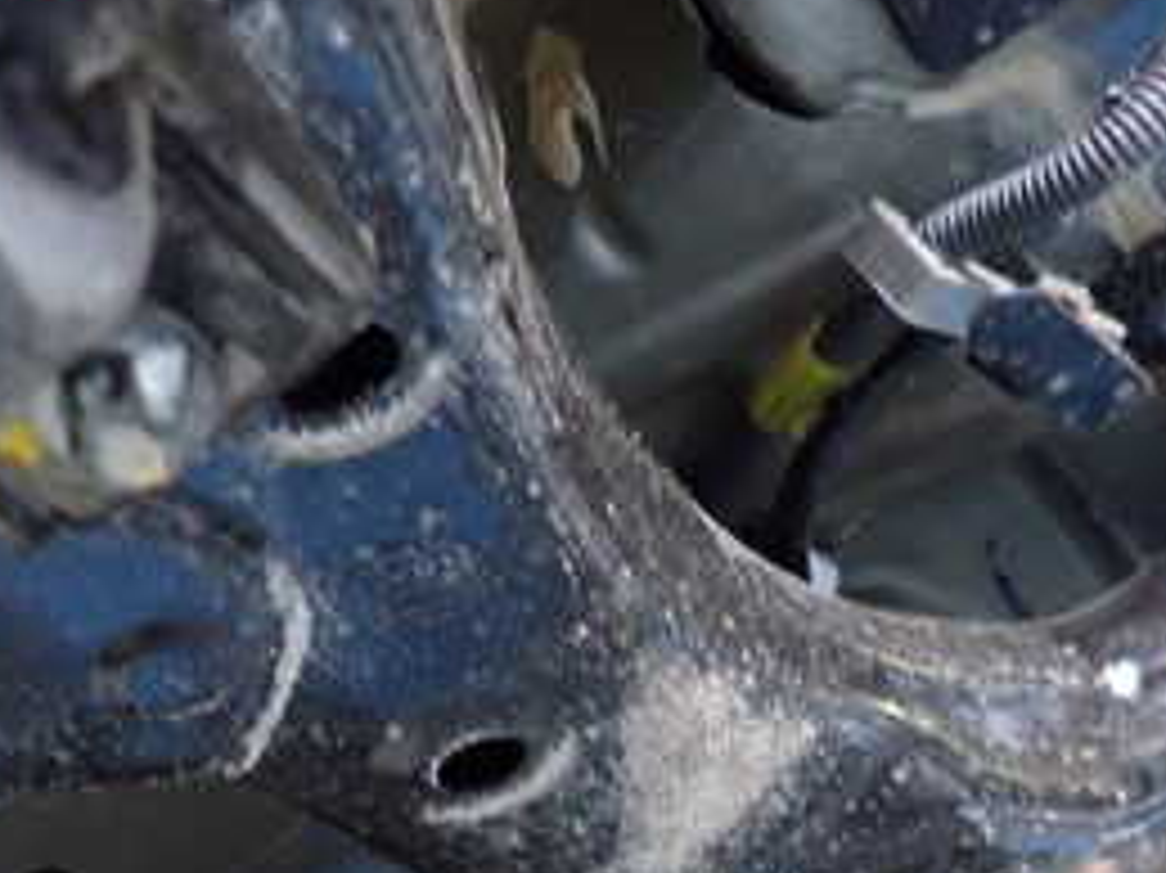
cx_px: 572
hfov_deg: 33.2
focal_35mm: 58
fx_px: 1953
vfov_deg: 23.9
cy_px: 904
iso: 800
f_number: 2
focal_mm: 4.5
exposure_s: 1/15
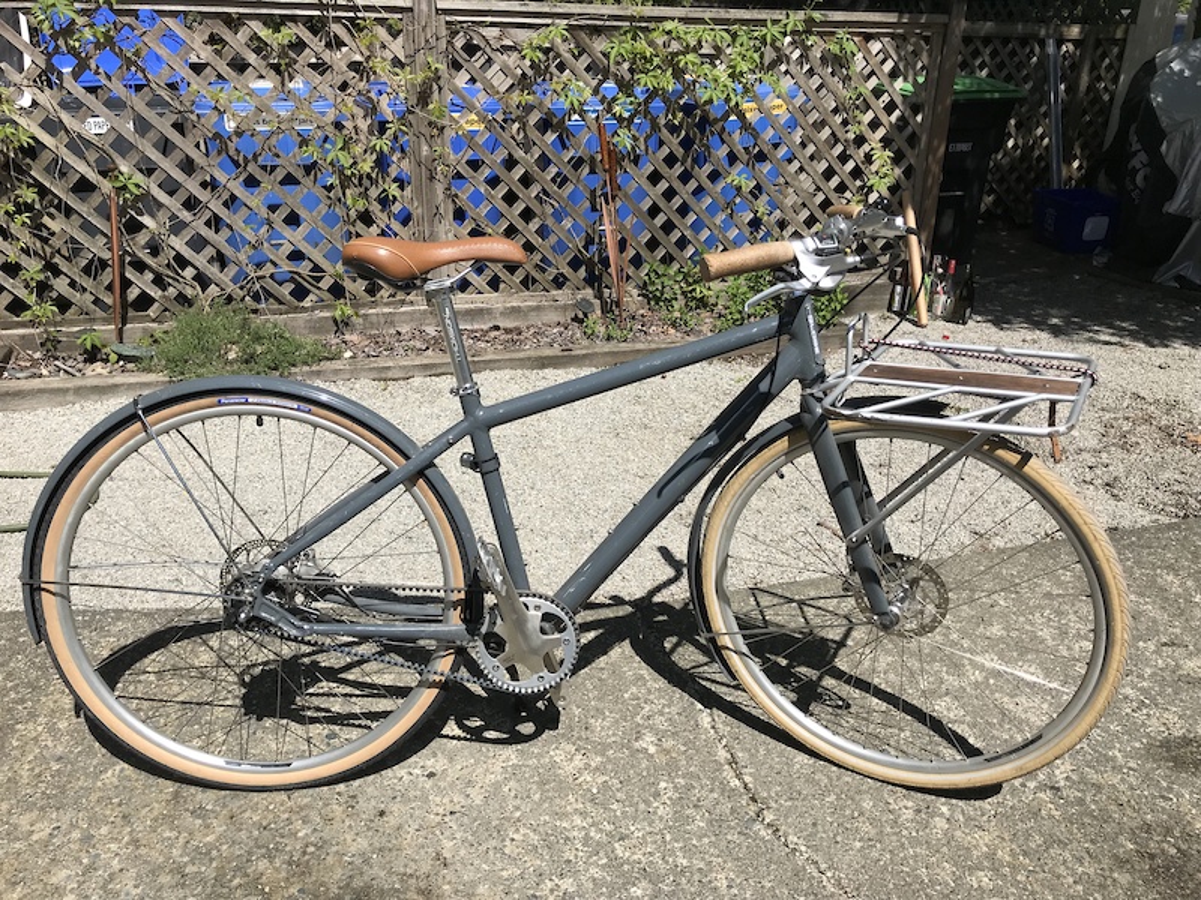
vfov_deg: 49.7
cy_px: 450
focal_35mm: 28
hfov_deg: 63.4
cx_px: 600
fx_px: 971
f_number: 1.8
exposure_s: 1/2660
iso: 20
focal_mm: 3.99
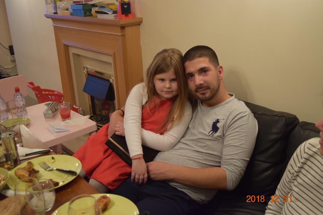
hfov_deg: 46.4
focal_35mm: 42
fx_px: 377
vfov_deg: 31.9
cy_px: 108
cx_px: 162
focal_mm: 28
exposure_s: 1/60
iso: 900
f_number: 4.2
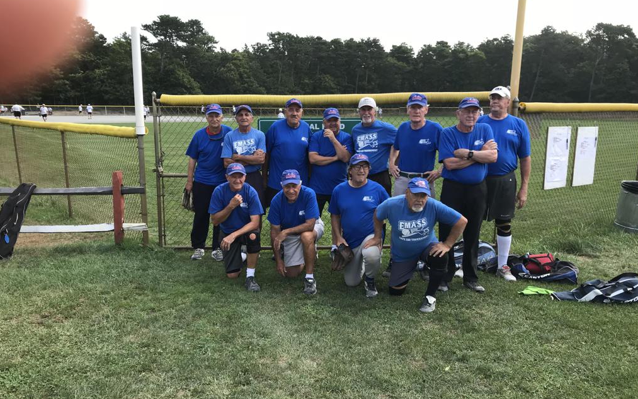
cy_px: 223
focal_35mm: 30
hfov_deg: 62.9
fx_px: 522
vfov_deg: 41.8
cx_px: 321
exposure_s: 1/720
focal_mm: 3.99
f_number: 1.8
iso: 20
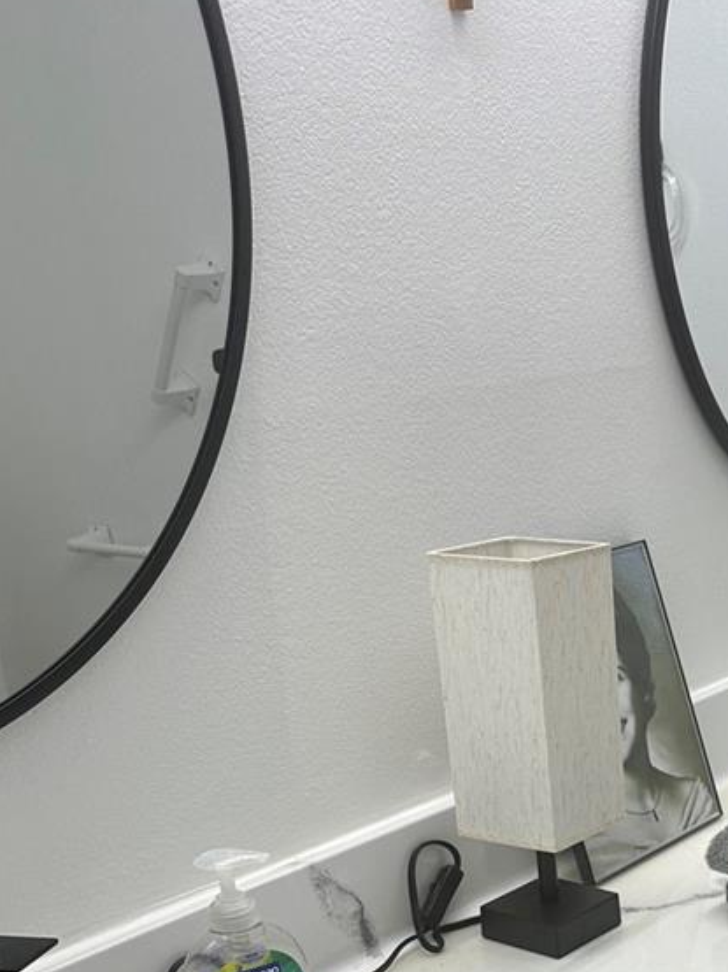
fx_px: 1459
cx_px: 730
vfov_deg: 33.9
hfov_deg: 26.5
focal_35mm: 52
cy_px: 949
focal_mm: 6.86
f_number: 1.78
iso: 64
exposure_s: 1/120
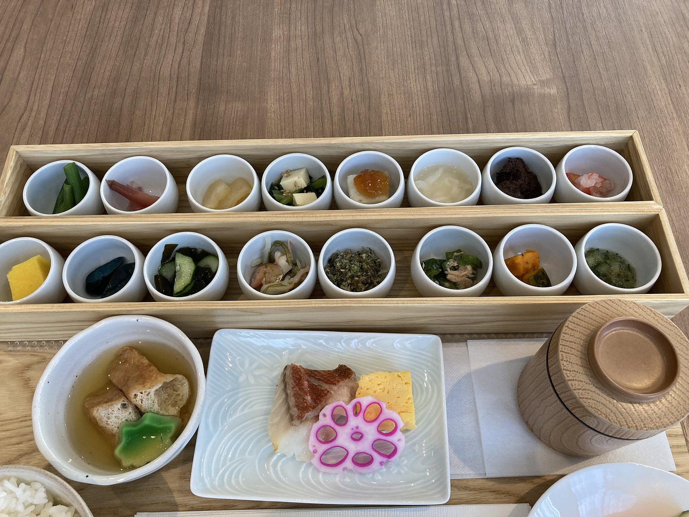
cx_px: 344
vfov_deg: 49.7
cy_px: 258
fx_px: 557
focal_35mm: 28
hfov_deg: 63.4
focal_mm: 3.99
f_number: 1.8
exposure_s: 1/100
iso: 80
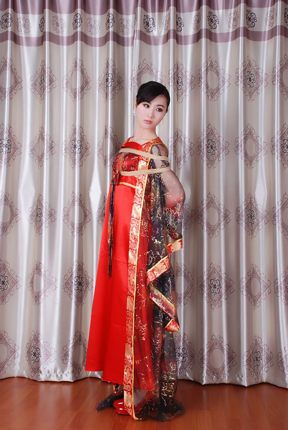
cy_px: 215
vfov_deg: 41.1
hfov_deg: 28.2
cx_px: 144
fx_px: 574
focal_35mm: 48
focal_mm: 32
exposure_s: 1/8
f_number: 11
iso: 100
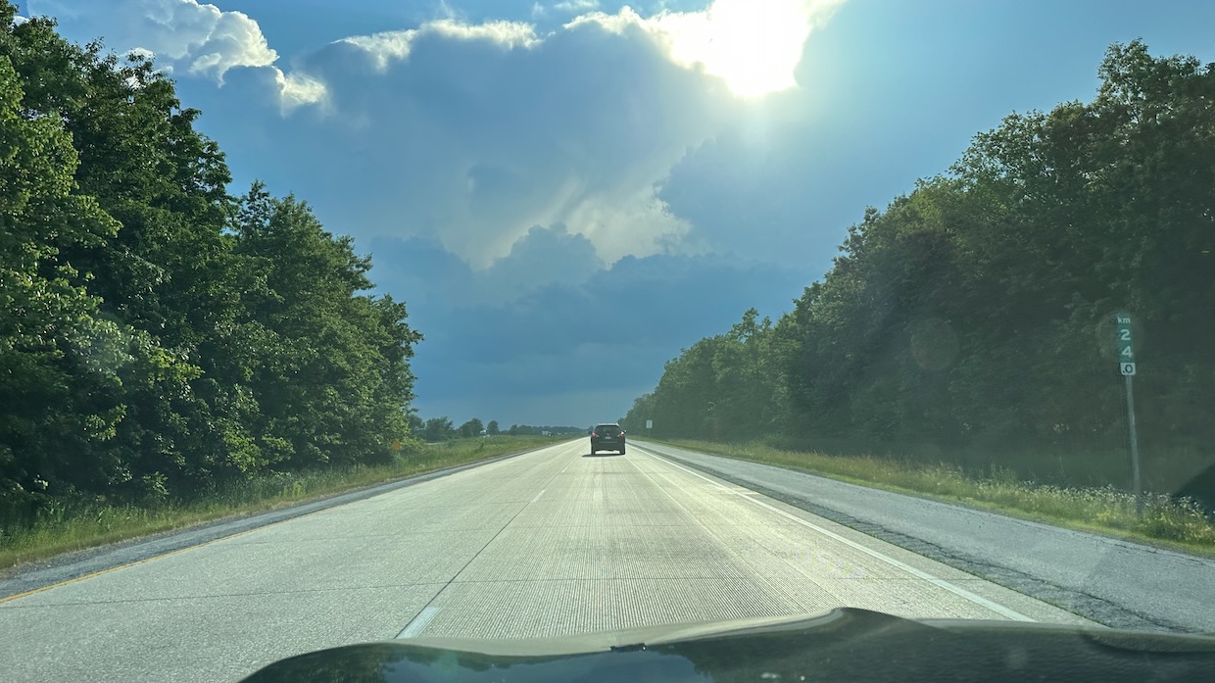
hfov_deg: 69.9
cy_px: 368
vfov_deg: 42.8
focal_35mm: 27
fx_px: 870
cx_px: 608
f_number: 1.78
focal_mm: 6.86
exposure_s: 1/2203
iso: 80
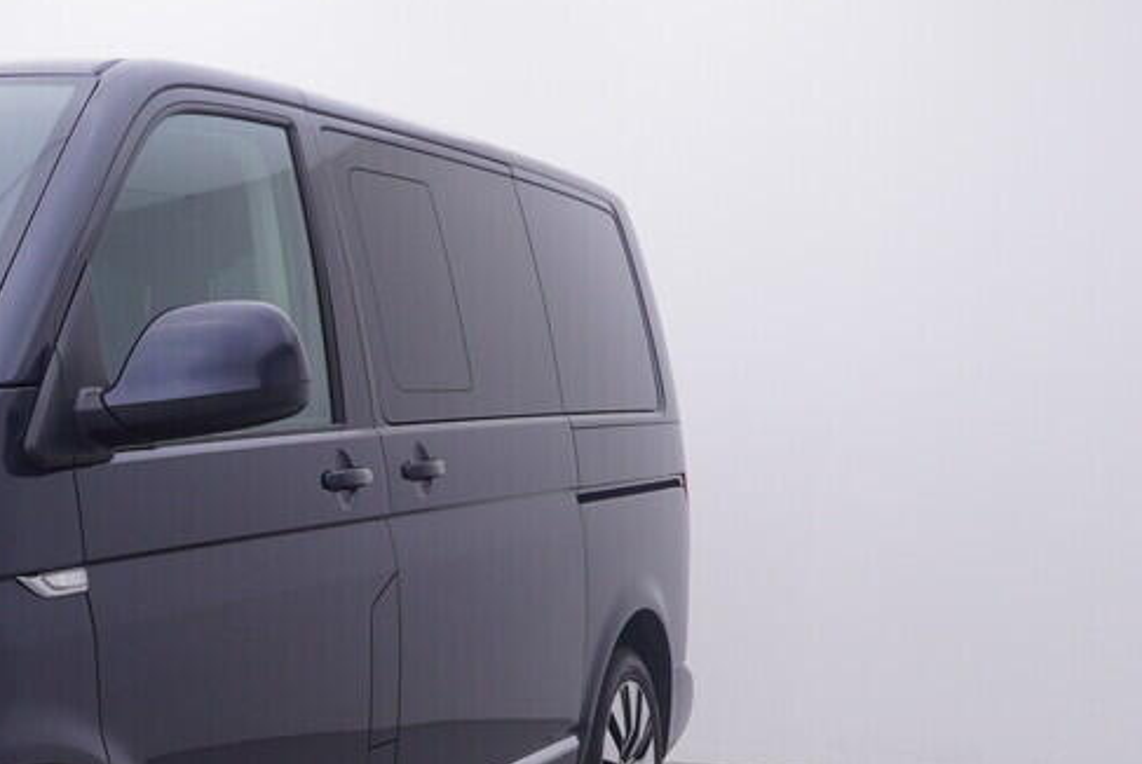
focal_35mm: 66
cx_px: 54
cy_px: 701
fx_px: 2111
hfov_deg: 28.7
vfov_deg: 20.1
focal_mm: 15
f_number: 5
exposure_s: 1/80
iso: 200
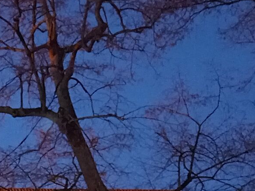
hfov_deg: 19.2
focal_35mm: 98
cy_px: 251
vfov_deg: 14.4
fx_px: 722
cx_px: -24
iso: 3200
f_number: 1.8
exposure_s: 1/10
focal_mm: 4.6
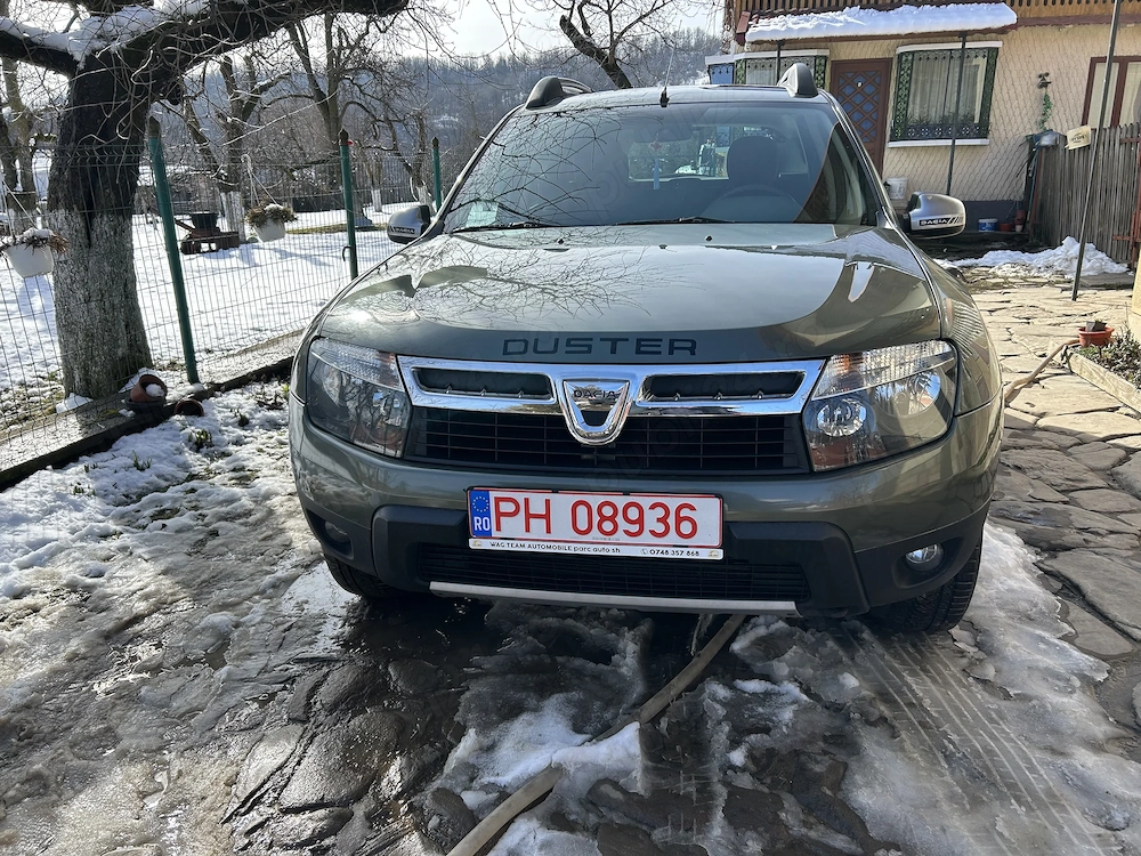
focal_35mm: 26
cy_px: 428
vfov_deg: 53.1
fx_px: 857
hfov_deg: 67.3
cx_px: 570
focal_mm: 5.7
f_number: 1.5
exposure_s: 1/1934
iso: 50
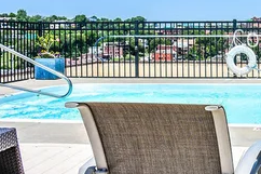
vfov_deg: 20.1
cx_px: 304
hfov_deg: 27.0
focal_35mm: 67
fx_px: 485
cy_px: 37
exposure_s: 1/500
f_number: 8
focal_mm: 18
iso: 110
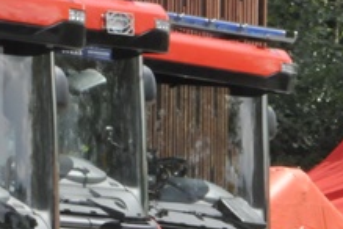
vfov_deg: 1.9
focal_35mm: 719
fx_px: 6853
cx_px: -263
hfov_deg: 2.9
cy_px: 285
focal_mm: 105
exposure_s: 1/125
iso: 1000
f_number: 29
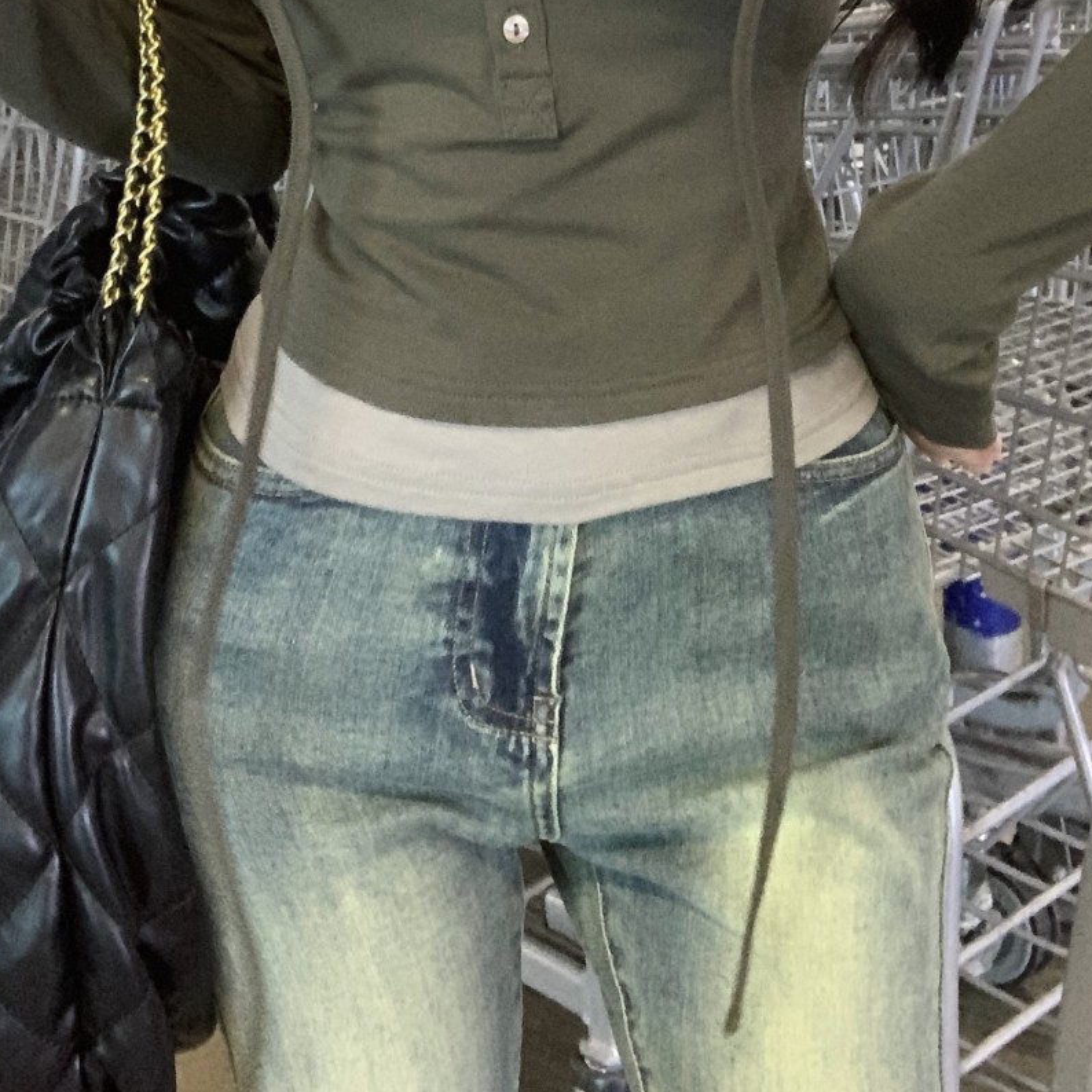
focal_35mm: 57
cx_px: 549
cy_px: 125
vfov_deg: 28.9
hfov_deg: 30.0
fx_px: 2034
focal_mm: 2.87
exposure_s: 1/20
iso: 640
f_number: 2.2
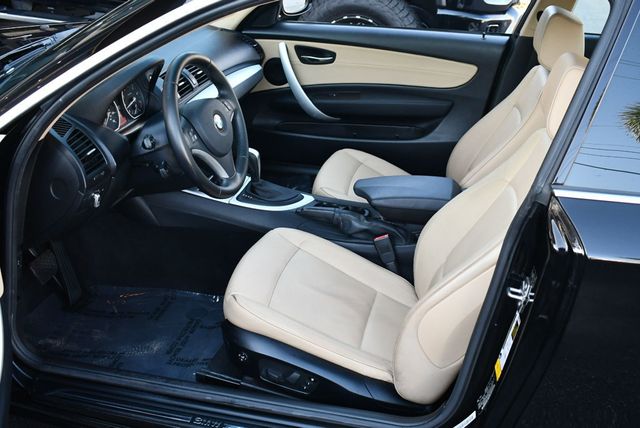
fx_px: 747
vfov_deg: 32.0
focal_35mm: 42
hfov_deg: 46.4
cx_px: 320
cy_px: 214
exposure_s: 1/250
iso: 640
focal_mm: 21
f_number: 3.8
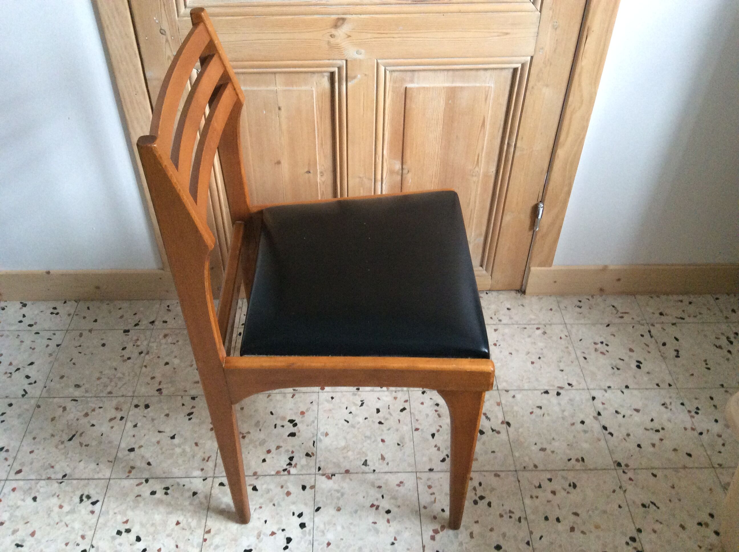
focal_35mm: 32
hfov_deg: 56.9
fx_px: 682
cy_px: 276
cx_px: 370
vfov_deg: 44.1
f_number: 2.4
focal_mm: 3.3
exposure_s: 1/25
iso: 250
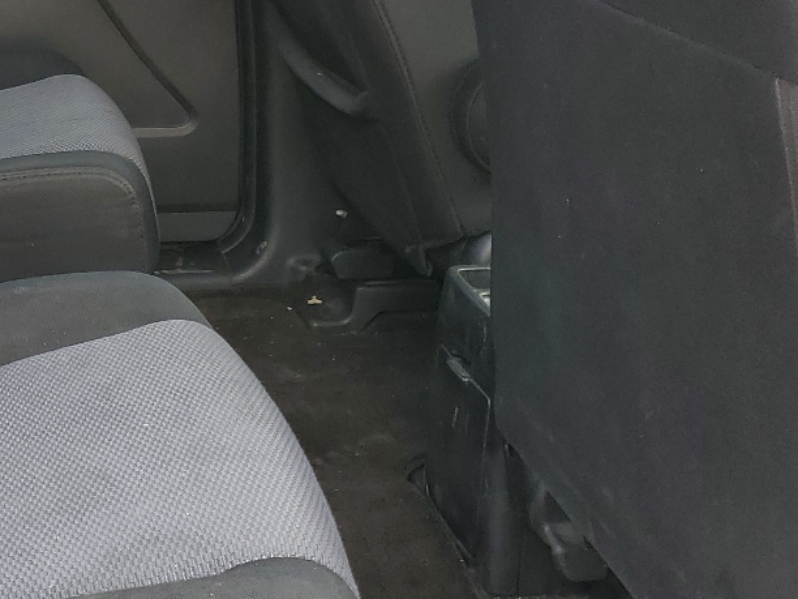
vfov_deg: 21.3
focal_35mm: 68
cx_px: 27
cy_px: 93
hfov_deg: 27.2
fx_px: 1568
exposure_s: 1/213
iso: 50
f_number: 1.5
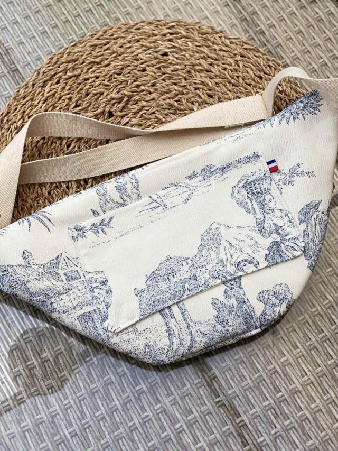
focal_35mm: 52
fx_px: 677
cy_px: 226
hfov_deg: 28.0
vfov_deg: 36.8
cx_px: 169
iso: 20
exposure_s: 1/304
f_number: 2
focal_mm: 6
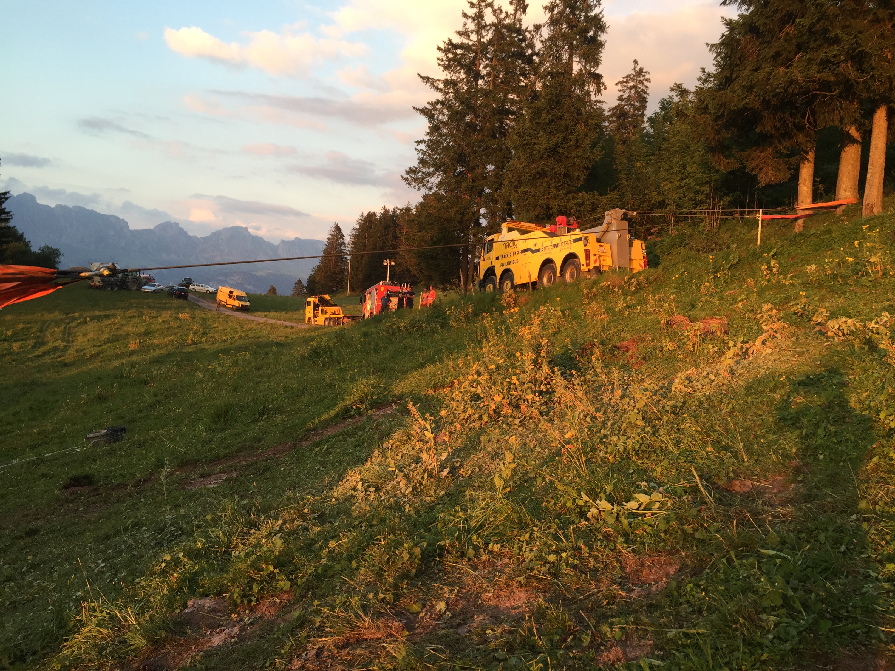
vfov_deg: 48.2
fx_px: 750
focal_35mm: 29
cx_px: 448
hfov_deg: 61.7
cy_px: 336
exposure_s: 1/100
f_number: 2.2
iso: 32
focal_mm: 4.15
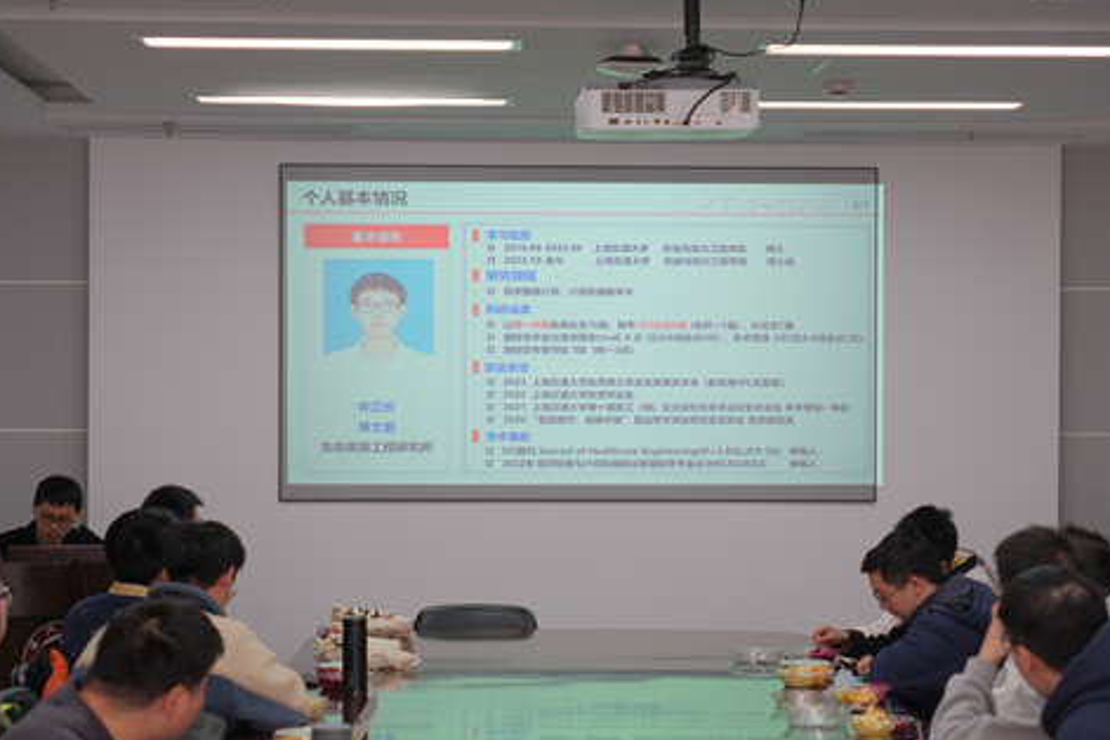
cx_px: 568
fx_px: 2436
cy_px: 408
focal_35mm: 79
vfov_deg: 17.3
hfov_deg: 25.7
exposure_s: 1/160
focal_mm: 41.1
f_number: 2.8
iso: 500
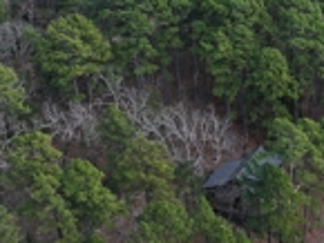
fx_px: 618
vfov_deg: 22.0
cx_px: 299
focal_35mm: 66
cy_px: 49
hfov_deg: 28.1
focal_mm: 12.29
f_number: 2.8
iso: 320
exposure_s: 1/1600
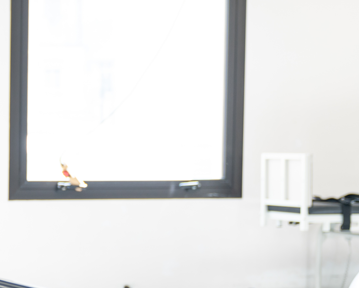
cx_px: -237
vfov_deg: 12.6
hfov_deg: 14.3
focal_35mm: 122
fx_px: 1296
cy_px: 200
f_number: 2.8
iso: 200
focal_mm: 38
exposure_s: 1/100
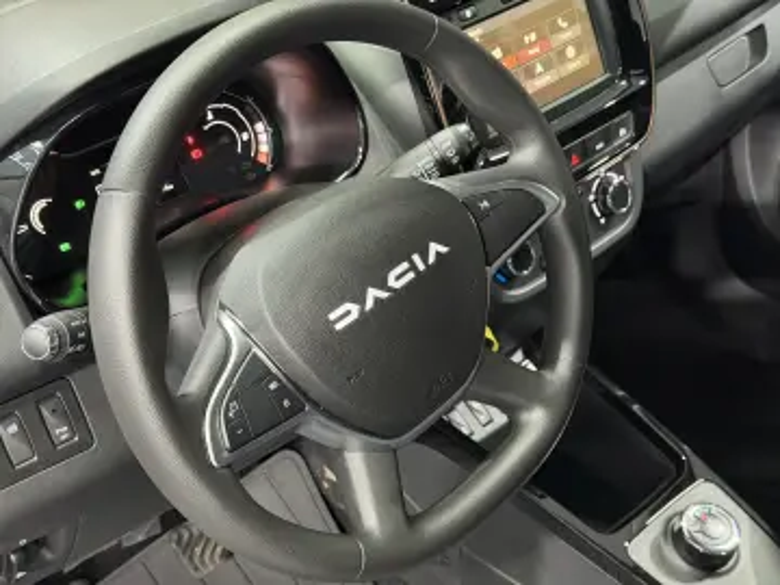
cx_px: 390
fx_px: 1082
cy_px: 292
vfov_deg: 30.3
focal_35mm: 48
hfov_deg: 39.7
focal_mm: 6.76
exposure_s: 1/25
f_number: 1.78
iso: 500
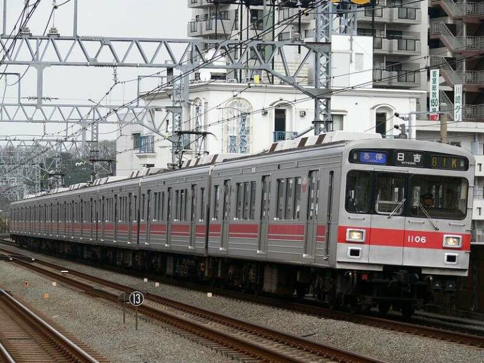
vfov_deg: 10.0
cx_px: 242
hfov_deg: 13.3
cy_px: 182
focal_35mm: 148
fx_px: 2068
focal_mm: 31.3
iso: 100
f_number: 3.6
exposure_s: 1/500
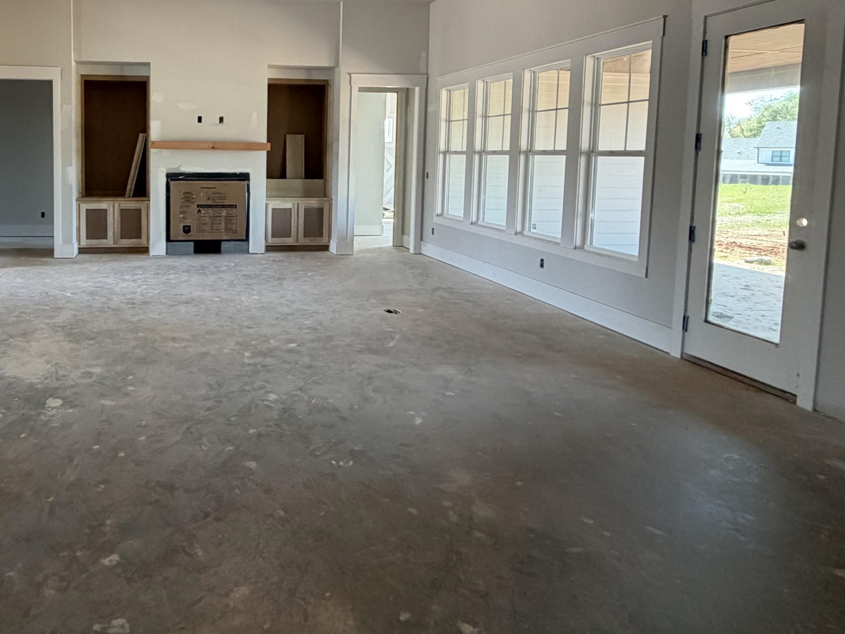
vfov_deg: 53.5
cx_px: 237
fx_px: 610
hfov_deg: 66.1
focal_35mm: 25
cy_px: 197
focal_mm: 2.22
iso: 250
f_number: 2.2
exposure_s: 1/121
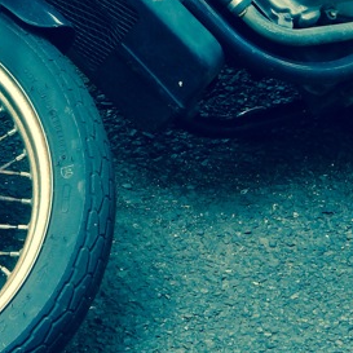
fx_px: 1950
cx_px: 23
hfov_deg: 10.3
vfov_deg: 10.2
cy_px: -17
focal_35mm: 169
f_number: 4.5
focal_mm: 9
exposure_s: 1/50
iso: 125
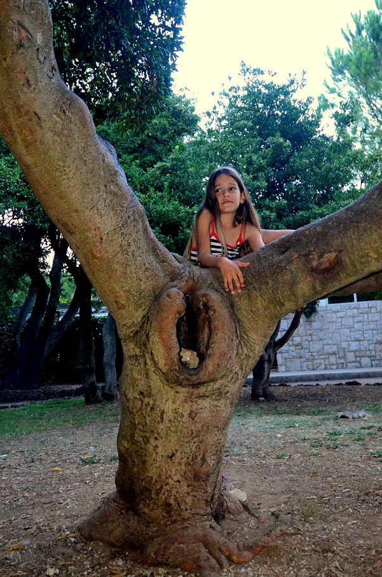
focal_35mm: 33
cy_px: 273
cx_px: 194
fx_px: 528
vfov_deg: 57.3
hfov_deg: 39.8
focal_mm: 20
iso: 4500
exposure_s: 1/60
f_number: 4
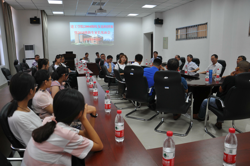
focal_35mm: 27
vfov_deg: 47.8
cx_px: 125
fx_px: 187
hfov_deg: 67.4
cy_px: 83
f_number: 3.5
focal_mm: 18
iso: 200
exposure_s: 1/15
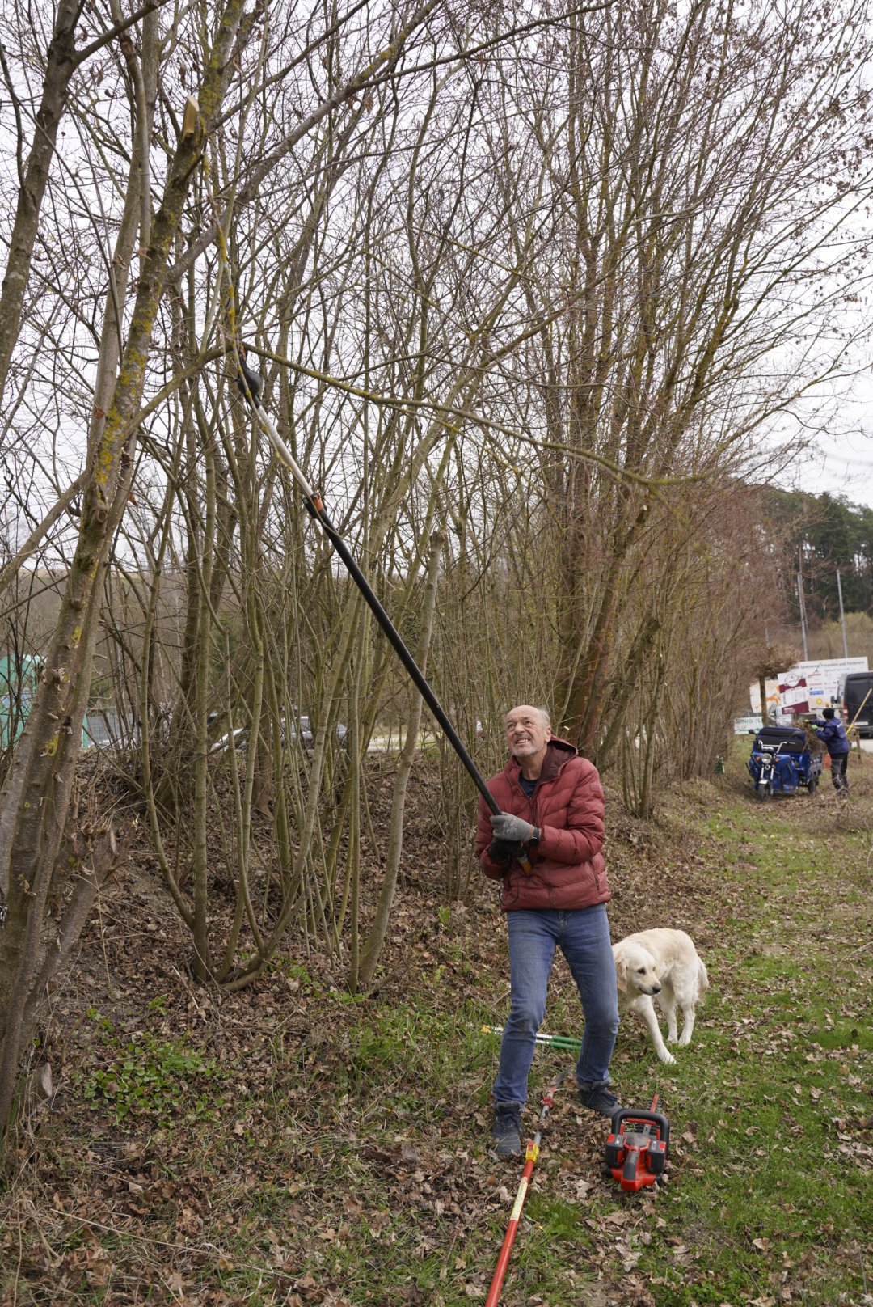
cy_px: 654
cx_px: 436
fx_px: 1053
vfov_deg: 63.6
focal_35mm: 29
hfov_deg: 45.0
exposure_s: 1/250
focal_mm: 29
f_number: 4
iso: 100
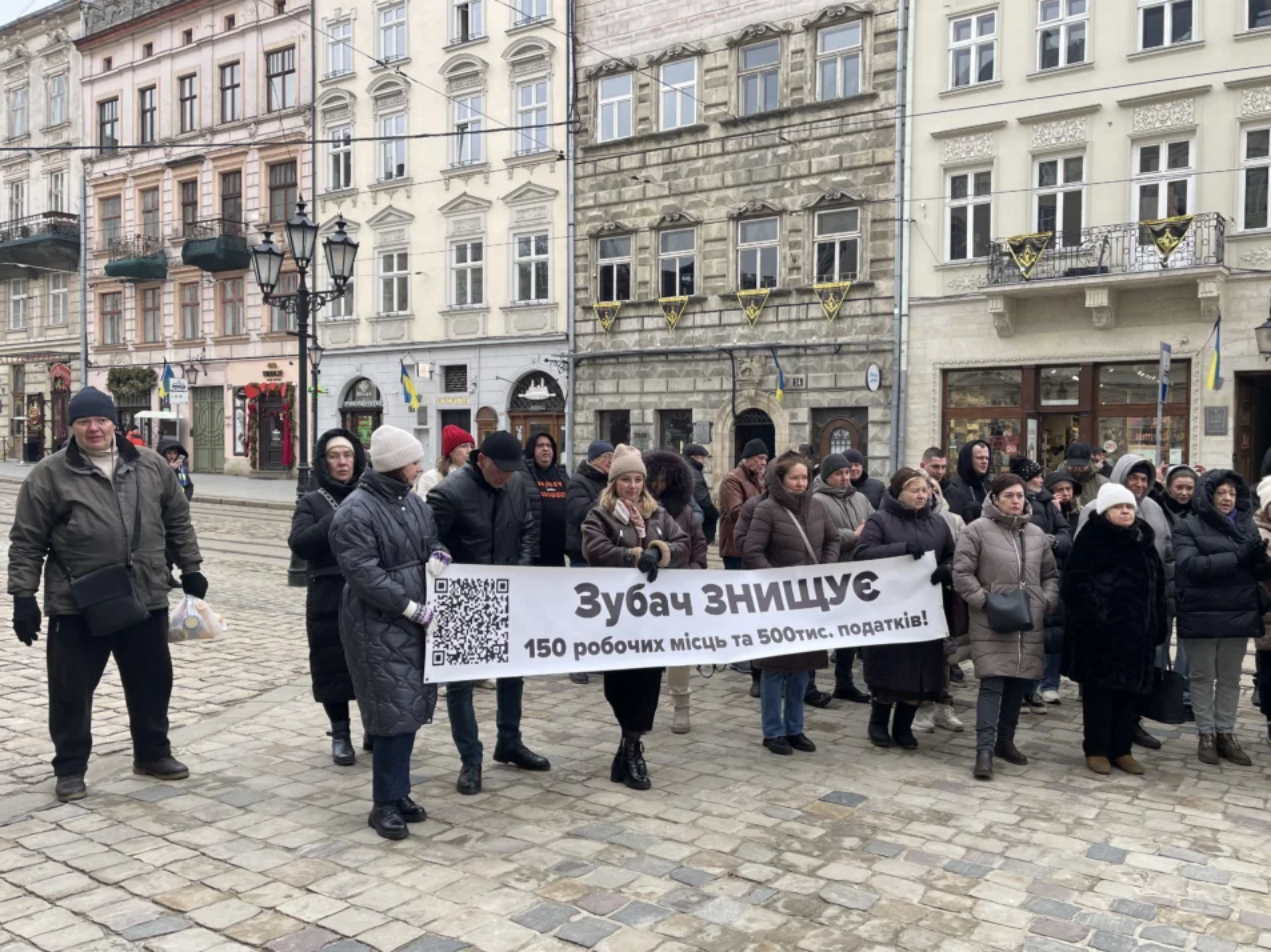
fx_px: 1028
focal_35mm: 28
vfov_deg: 49.7
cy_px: 493
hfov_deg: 63.3
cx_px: 704
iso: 32
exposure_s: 1/364
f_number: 1.6
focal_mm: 5.1
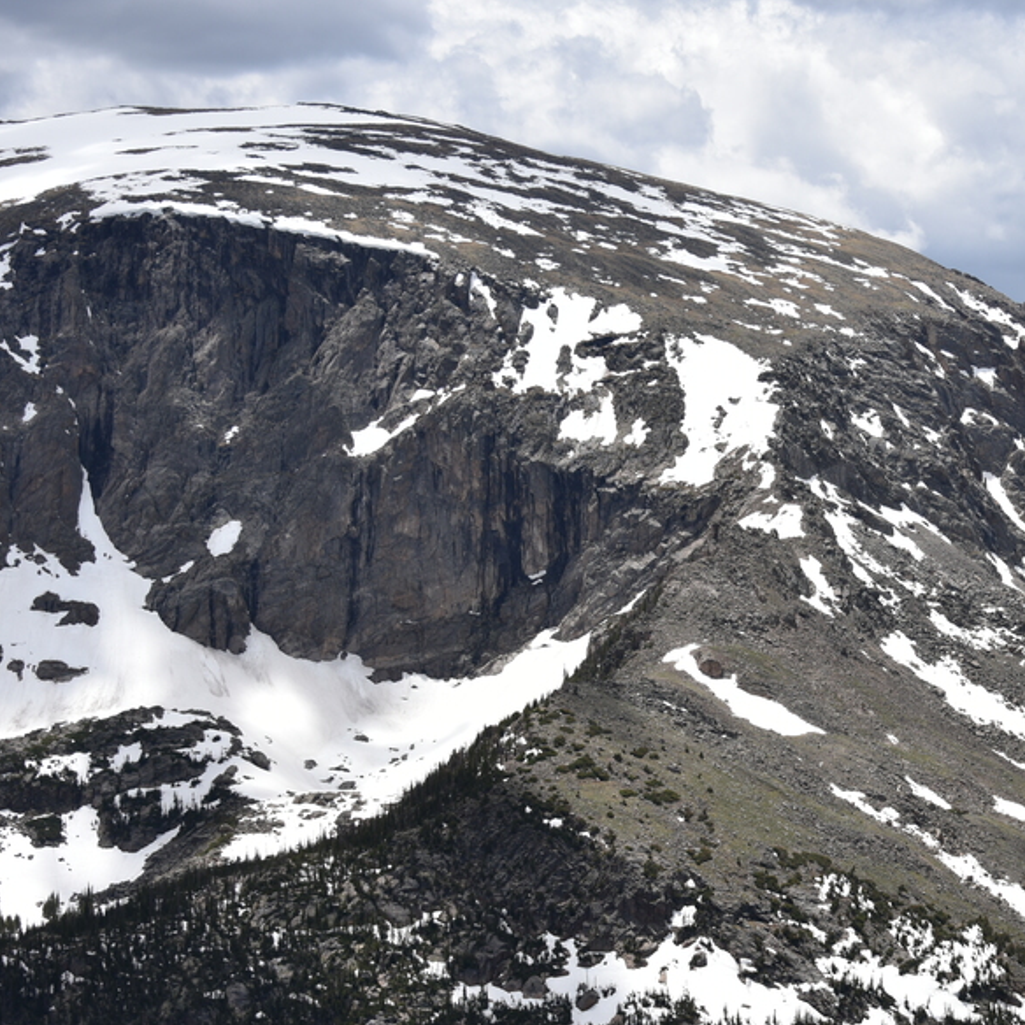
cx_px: 932
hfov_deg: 14.3
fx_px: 4054
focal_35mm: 121
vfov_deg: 14.4
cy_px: 697
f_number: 9
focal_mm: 65
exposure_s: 1/320
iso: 100
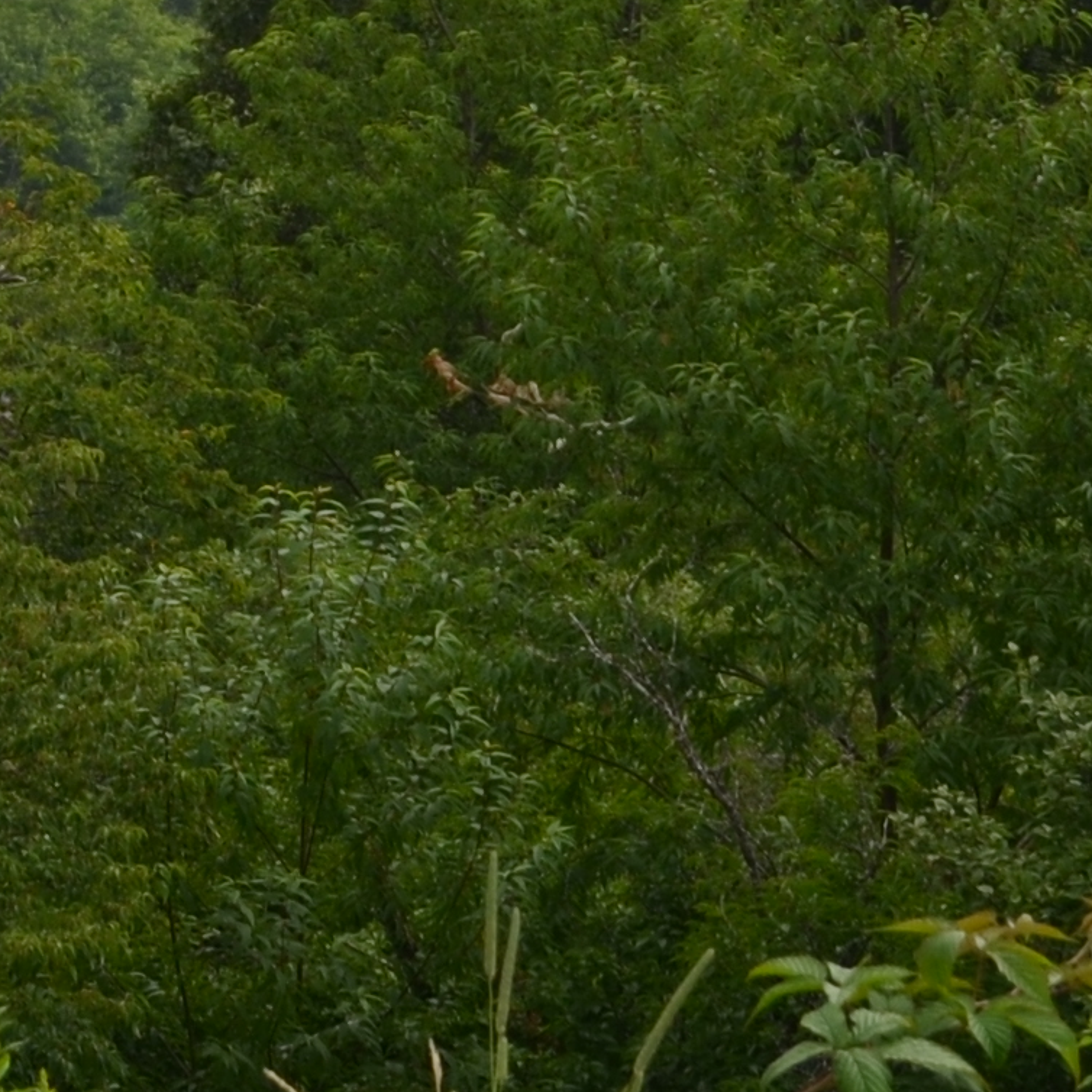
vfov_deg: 6.4
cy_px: -1257
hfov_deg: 6.5
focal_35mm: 266
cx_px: -462
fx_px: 9494
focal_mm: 32
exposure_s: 1/250
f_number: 8
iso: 100
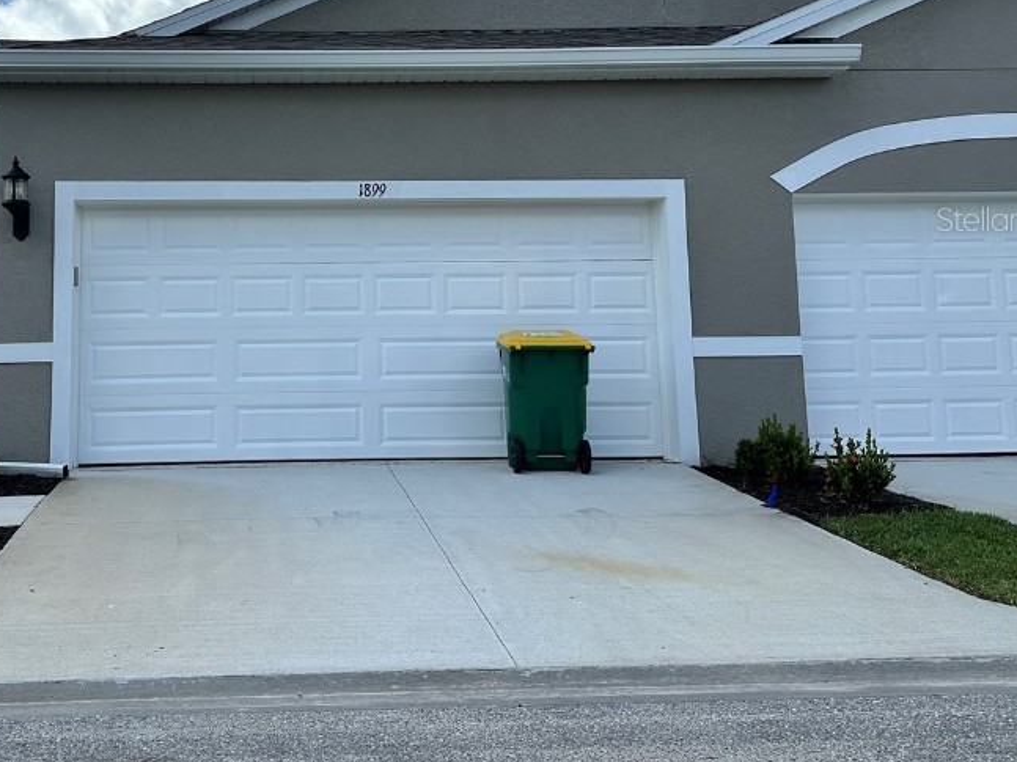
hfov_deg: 47.5
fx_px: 1116
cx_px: 280
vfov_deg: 37.1
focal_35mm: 38
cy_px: 218
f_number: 1.78
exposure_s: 1/6211
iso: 80
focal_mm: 6.86
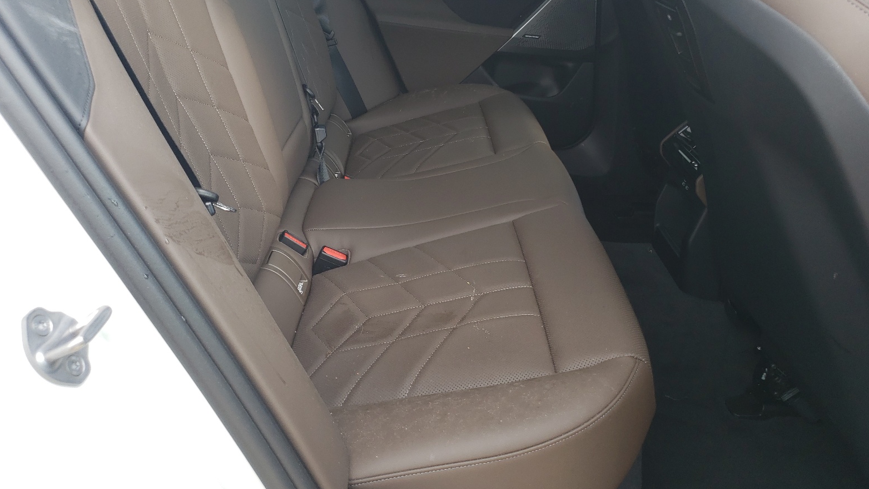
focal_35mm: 29
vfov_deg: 39.8
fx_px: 668
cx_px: 438
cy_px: 175
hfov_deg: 66.1
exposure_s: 1/213
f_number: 1.5
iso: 50
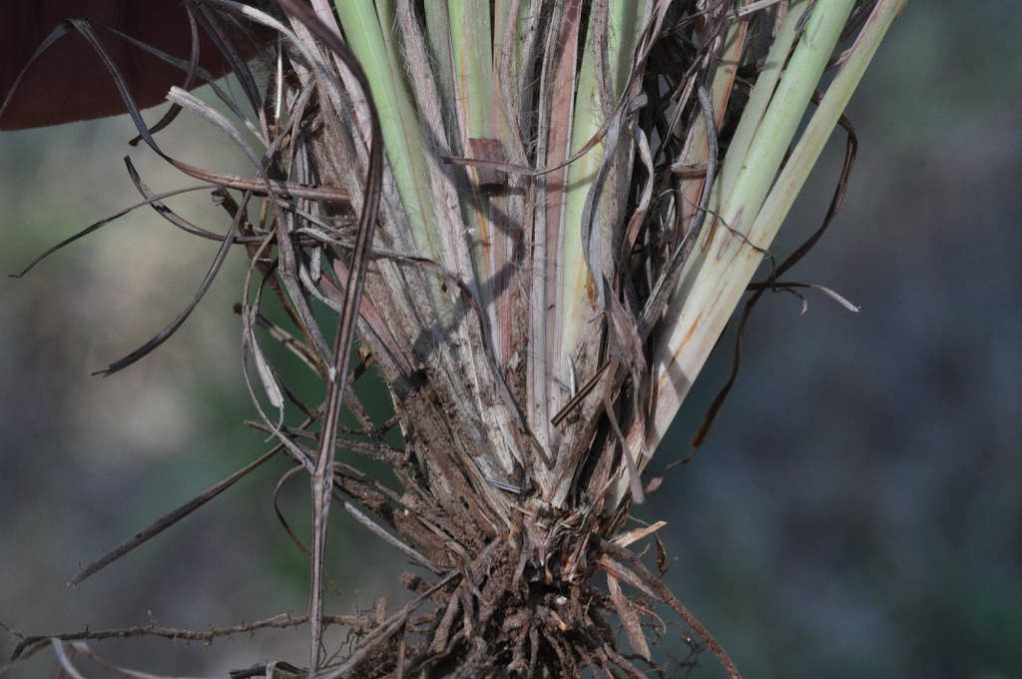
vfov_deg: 8.7
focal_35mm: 158
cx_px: 511
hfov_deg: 13.1
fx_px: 4466
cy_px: 340
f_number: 13
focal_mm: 105
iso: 800
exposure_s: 1/125
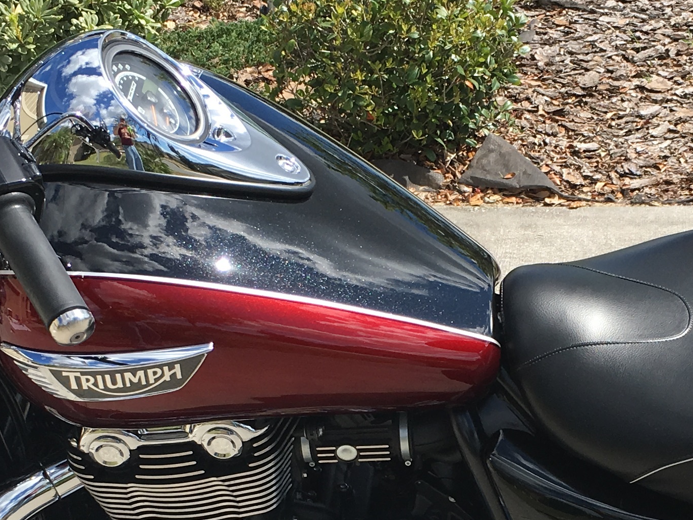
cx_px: 431
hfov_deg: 22.7
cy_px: 473
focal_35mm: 86
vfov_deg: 16.9
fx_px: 1722
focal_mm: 4.15
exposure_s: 1/1241
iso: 25
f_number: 2.2
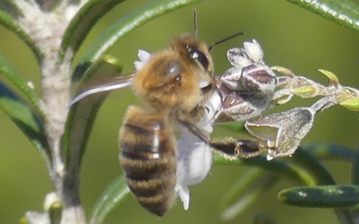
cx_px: 179
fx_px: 1477
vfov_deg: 8.7
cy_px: 118
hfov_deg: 13.9
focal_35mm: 151
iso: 100
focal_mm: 24.4
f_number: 2.8
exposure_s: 1/1300
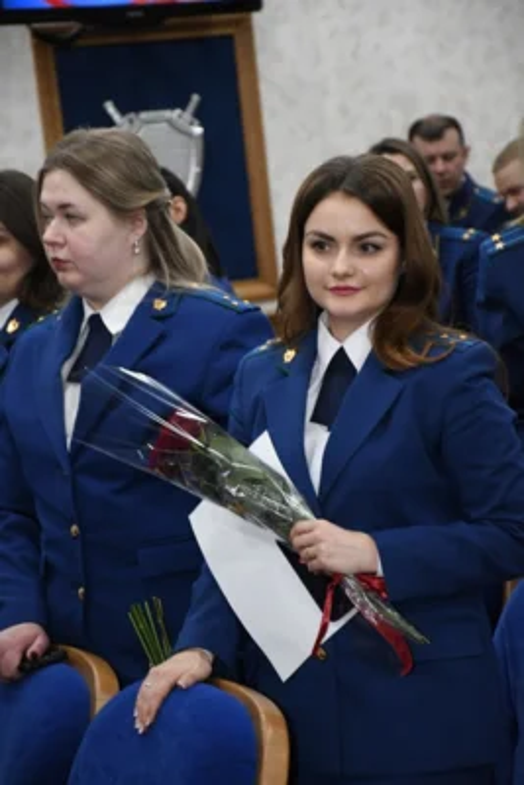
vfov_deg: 14.4
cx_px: 262
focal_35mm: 142
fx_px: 3097
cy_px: 392
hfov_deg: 9.7
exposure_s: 1/160
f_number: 5.6
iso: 2500
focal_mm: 95
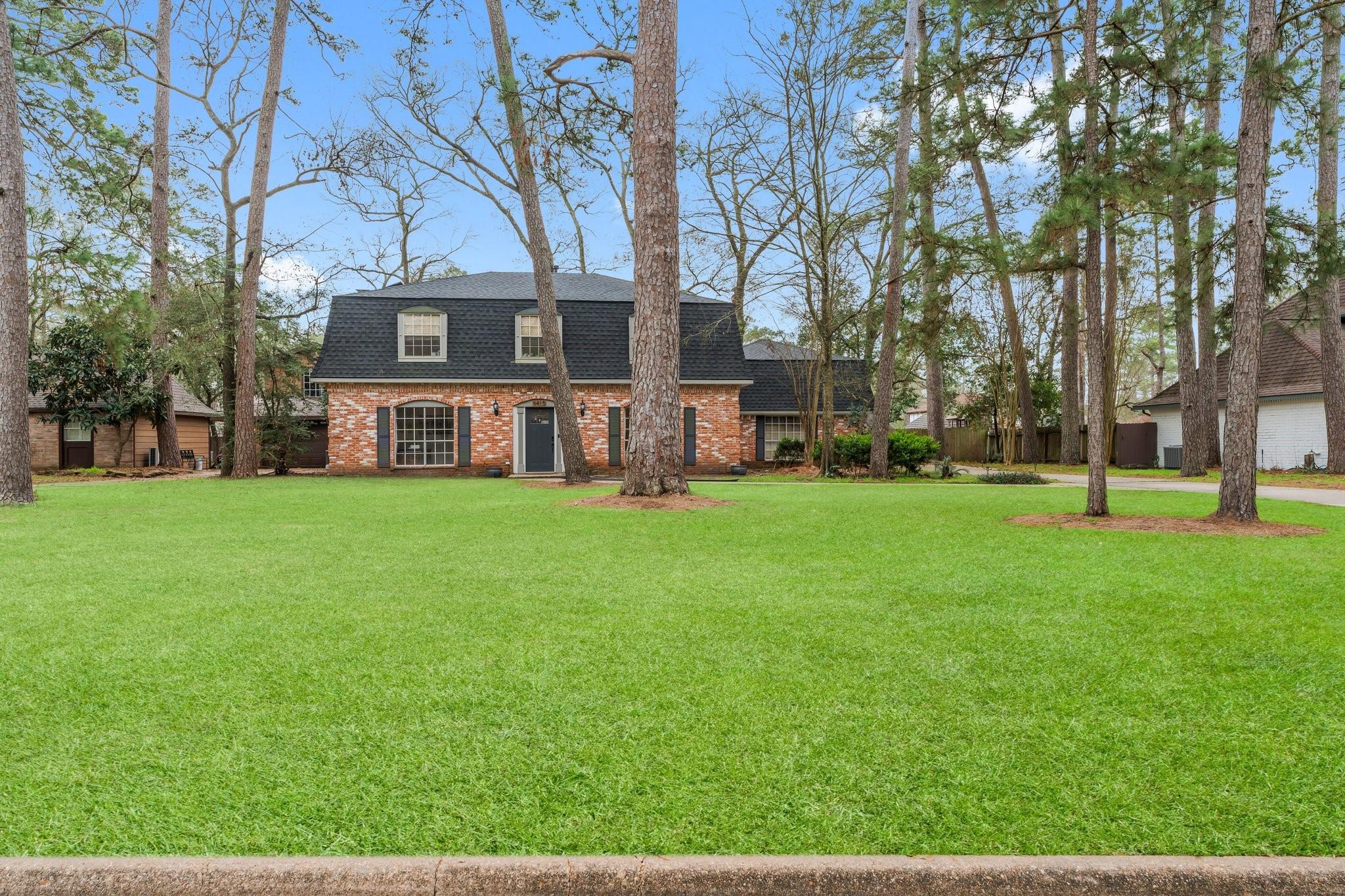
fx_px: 829
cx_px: 672
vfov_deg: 56.8
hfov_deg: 78.1
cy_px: 448
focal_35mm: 22
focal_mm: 22.2
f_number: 10
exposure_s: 1/125
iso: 400
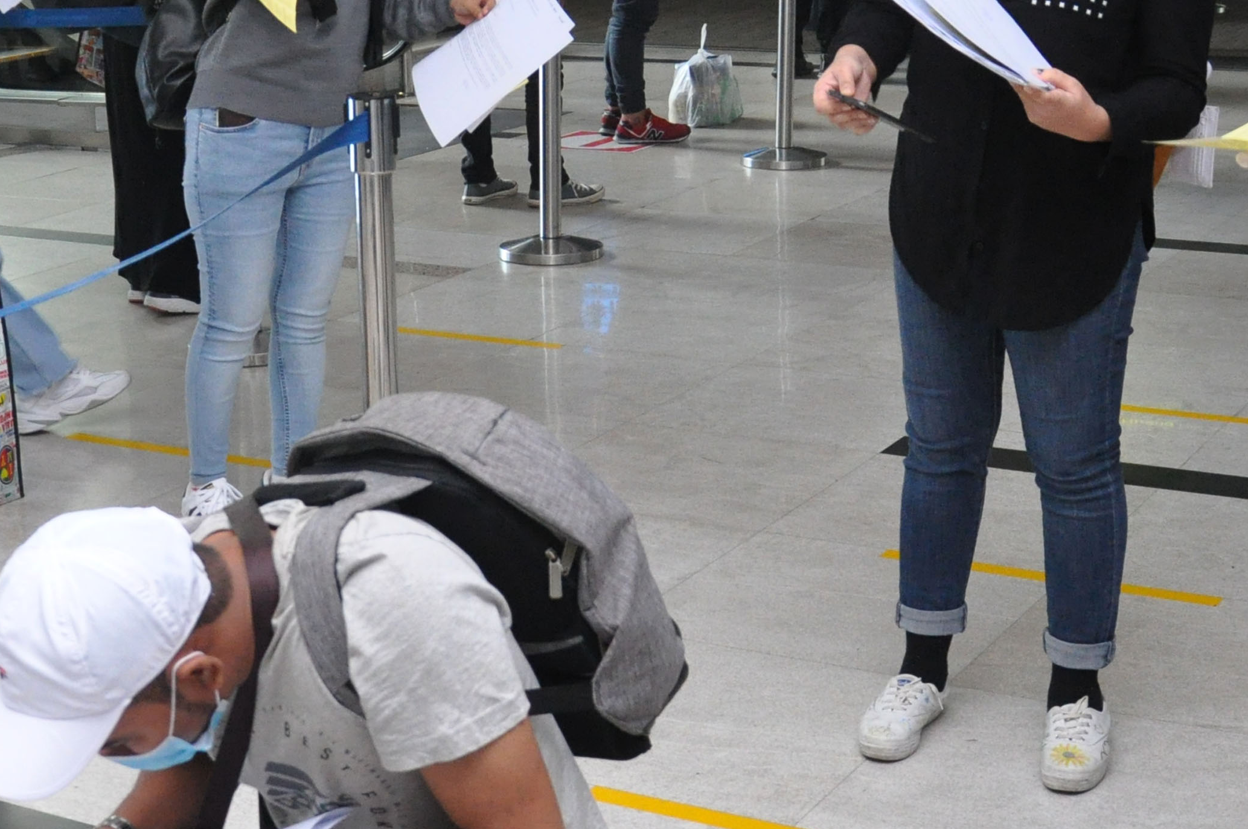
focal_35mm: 56
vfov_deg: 24.0
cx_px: 689
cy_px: 285
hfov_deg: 35.6
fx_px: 1939
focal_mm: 18
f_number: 4.5
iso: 1600
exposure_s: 1/100
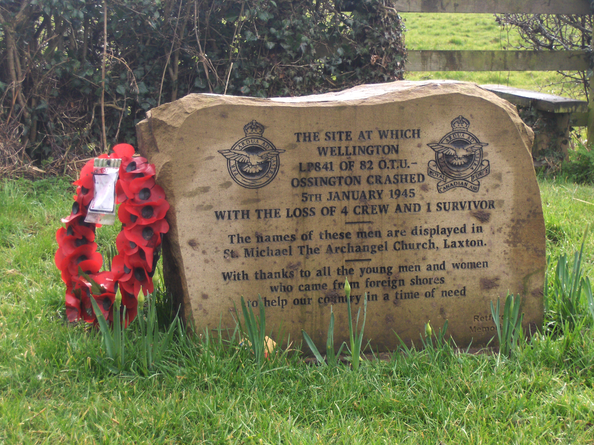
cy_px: 222
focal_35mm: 70
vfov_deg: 21.0
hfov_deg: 27.8
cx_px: 297
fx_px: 1201
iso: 187
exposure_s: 1/264
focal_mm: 15.1
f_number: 3.8
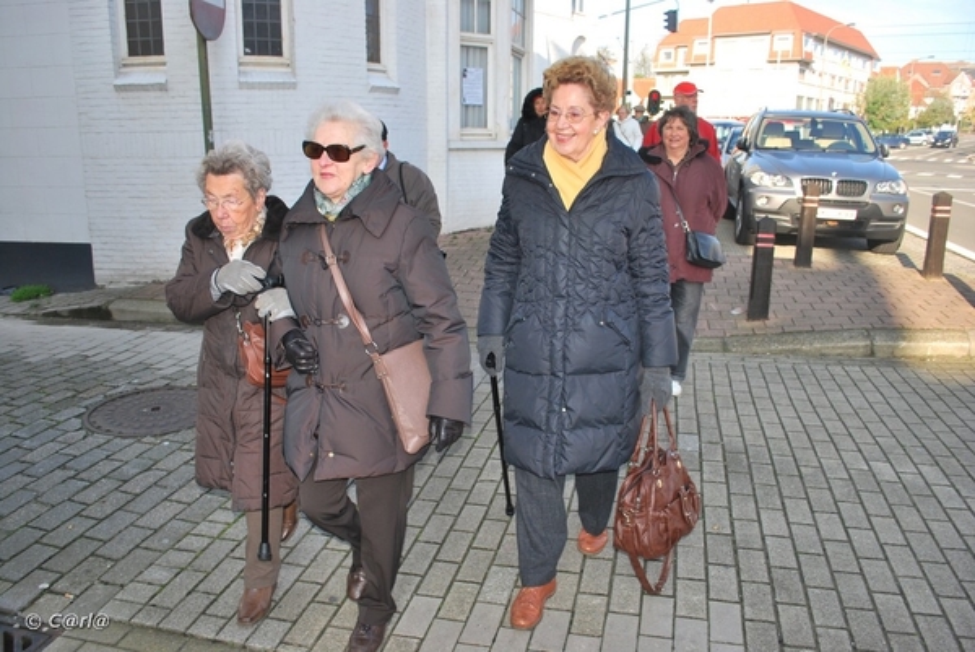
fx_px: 732
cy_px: 326
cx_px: 488
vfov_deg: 48.0
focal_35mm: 27
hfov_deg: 67.3
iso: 100
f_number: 4.5
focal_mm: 18
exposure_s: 1/200
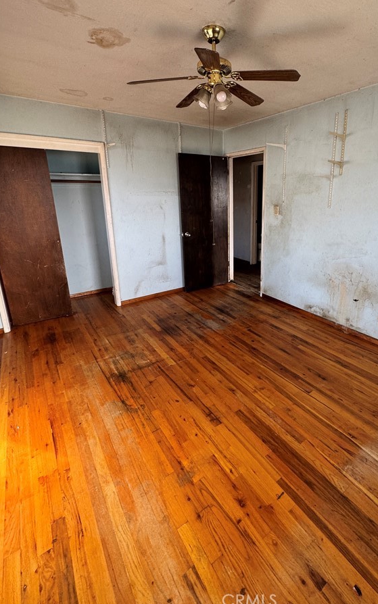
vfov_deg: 93.9
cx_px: 232
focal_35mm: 17
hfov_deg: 67.2
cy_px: 264
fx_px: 280
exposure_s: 1/99
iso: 125
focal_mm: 2.22
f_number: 2.2
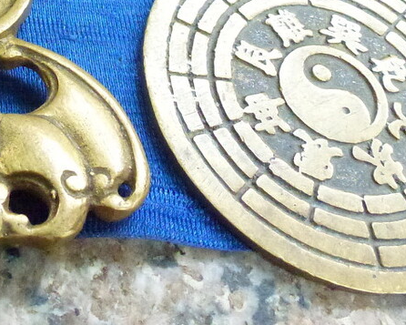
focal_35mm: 63
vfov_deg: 22.3
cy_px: -67
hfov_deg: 27.3
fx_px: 757
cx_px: -49
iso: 800
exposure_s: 1/125
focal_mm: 4.3
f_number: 3.5
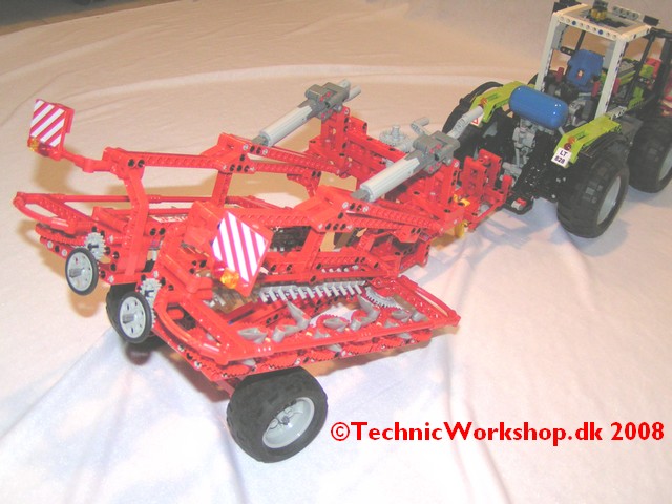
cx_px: 336
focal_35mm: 38
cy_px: 252
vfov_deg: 37.7
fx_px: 738
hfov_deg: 49.0
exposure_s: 1/40
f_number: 2.8
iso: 200
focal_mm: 5.8
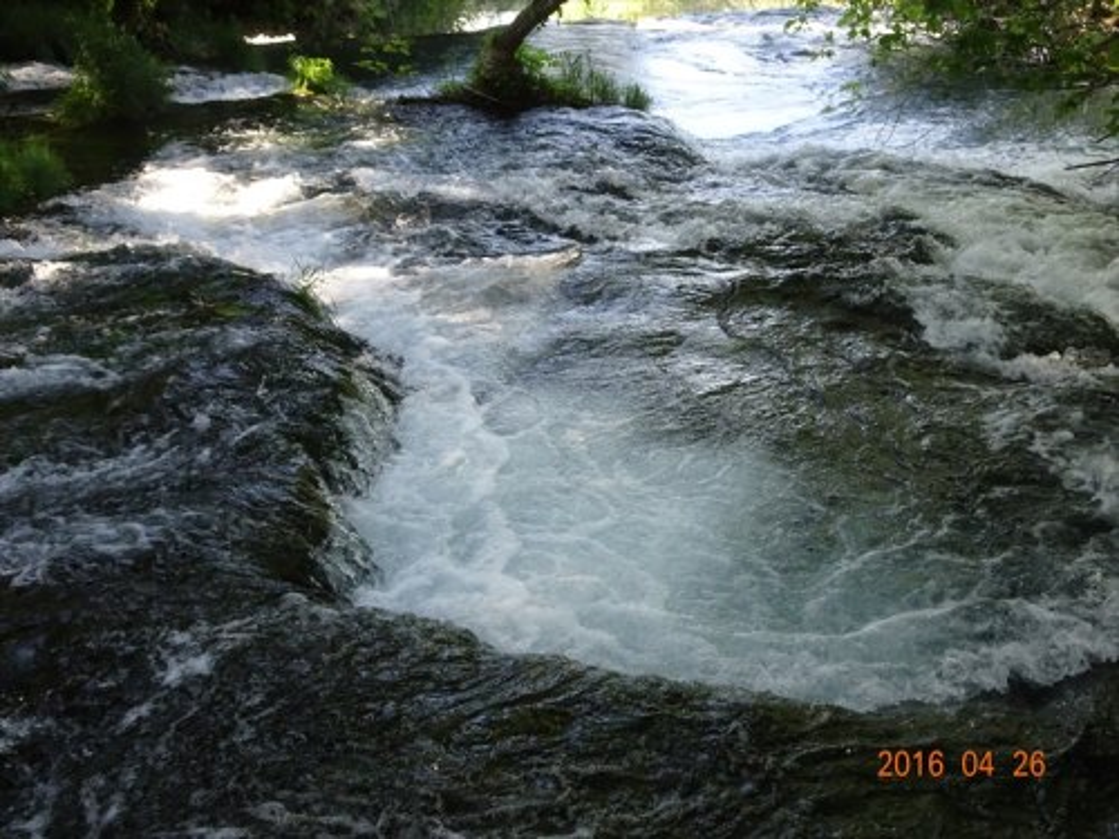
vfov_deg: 35.1
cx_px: 560
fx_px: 1325
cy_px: 420
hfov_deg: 45.8
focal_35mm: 41
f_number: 4
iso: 400
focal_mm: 7.05
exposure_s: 1/250
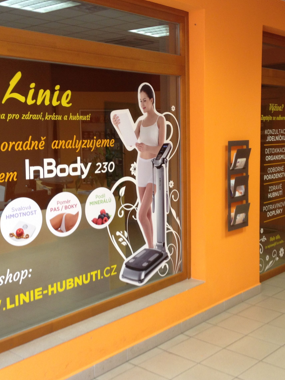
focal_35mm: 50
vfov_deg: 38.2
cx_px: 168
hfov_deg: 29.1
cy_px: 183
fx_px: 549
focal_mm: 4.28
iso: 80
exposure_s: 1/20
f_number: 2.4
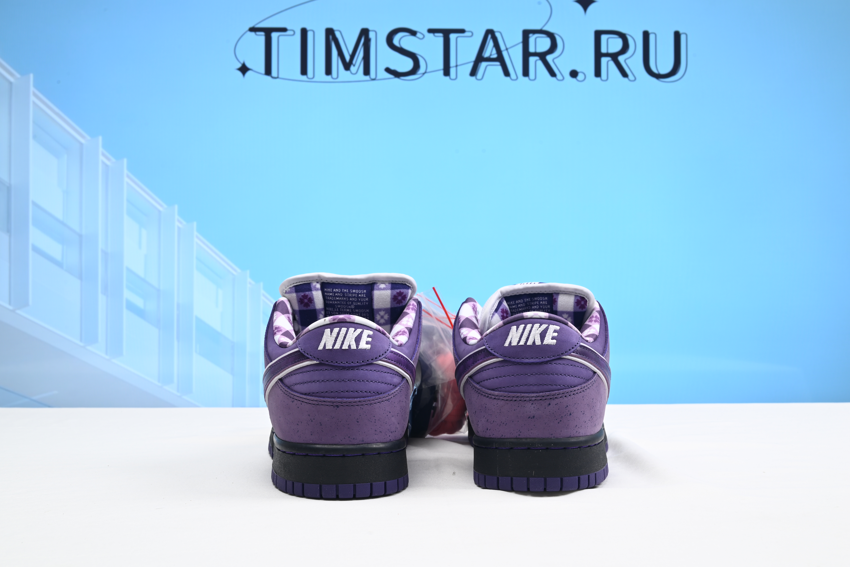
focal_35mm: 40
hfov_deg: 48.4
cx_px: 425
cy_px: 284
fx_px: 945
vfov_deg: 33.4
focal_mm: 40
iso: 100
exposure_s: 1/2
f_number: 16
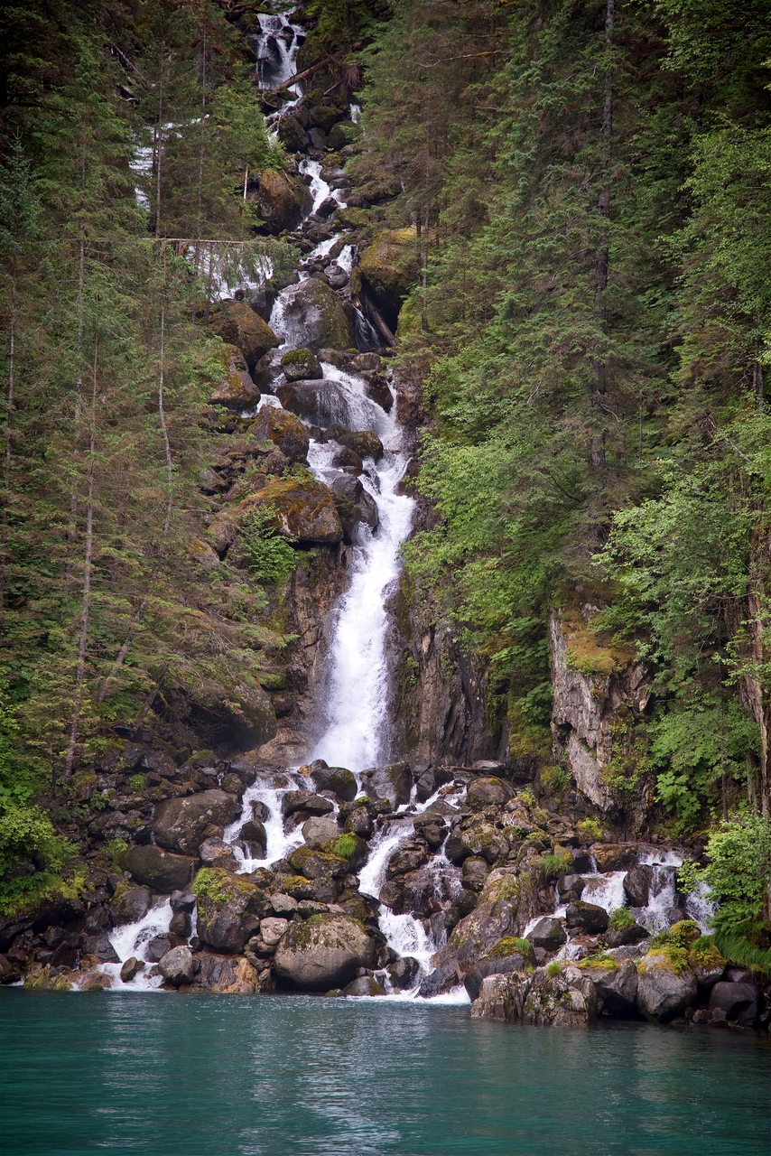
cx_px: 386
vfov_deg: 17.1
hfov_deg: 11.4
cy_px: 578
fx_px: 3853
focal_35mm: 120
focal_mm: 120
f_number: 4
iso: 280
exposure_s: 1/250
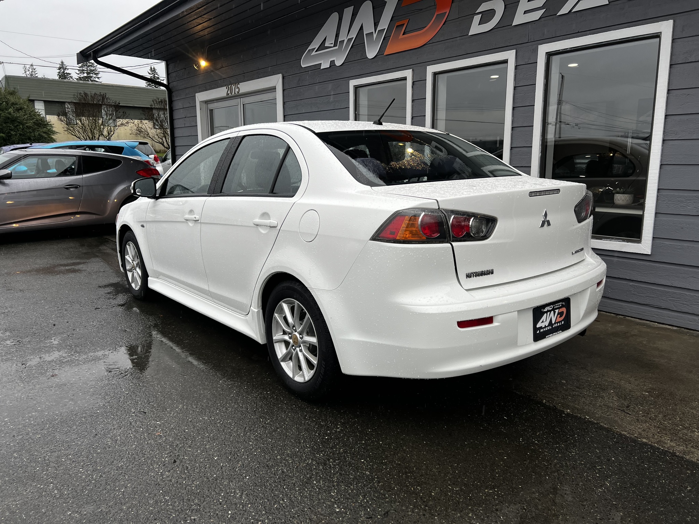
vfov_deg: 53.1
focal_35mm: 26
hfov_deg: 67.3
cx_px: 350
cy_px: 262
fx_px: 525
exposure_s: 1/452
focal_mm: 5.7
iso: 50
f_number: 1.5
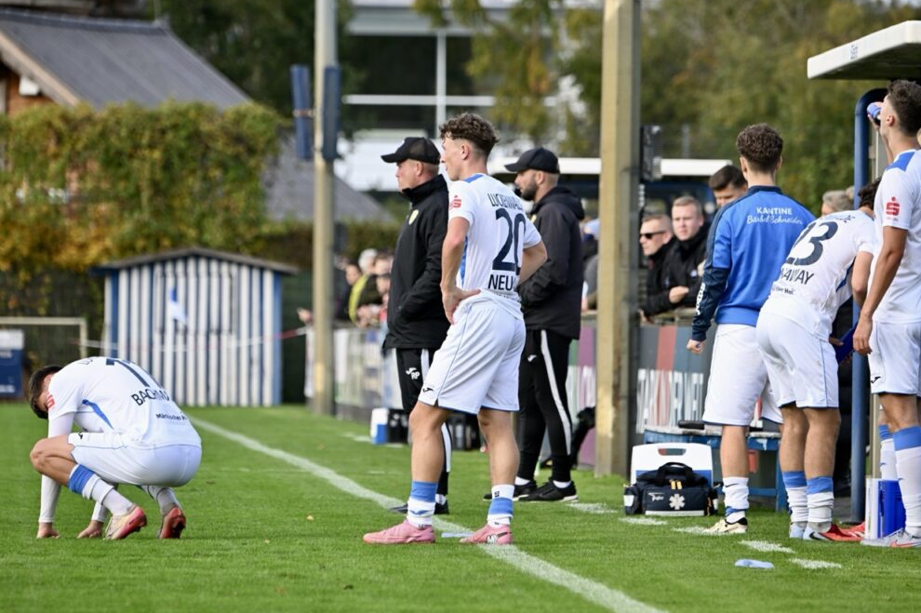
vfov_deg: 4.1
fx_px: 8463
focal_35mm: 331
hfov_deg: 6.2
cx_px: 447
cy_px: 305
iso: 1600
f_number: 6.3
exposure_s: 1/1600
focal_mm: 320
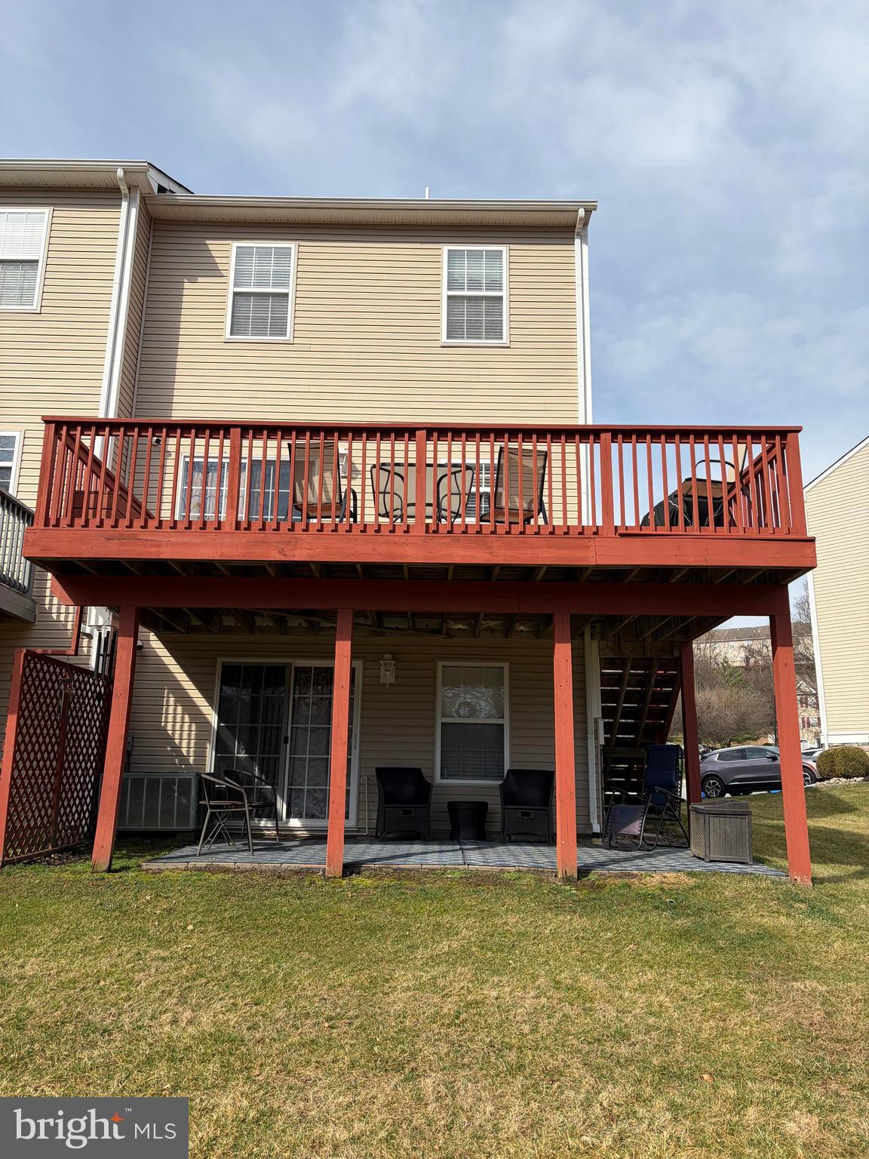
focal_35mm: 26
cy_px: 580
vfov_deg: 67.3
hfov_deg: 53.1
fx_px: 870
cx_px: 434
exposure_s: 1/3831
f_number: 1.6
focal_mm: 5.96
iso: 64
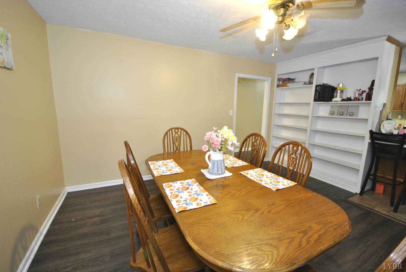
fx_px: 169
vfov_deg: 77.5
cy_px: 136
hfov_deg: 100.3
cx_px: 203
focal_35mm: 15
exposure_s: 1/13
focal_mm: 10
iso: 400
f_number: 4
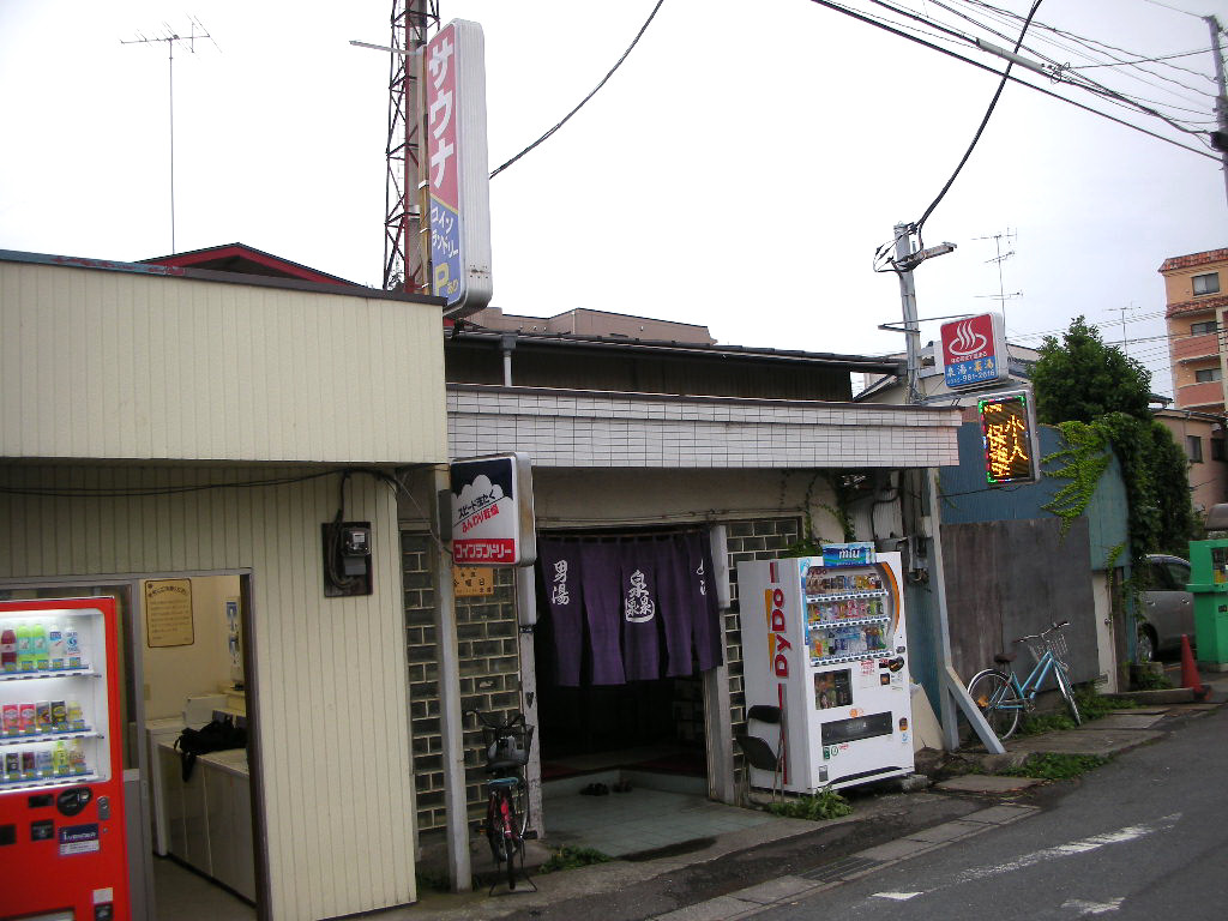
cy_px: 460
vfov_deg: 40.7
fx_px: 1242
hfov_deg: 52.6
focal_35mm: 35
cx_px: 614
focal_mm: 5.8
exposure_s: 1/100
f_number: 2.8
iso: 50
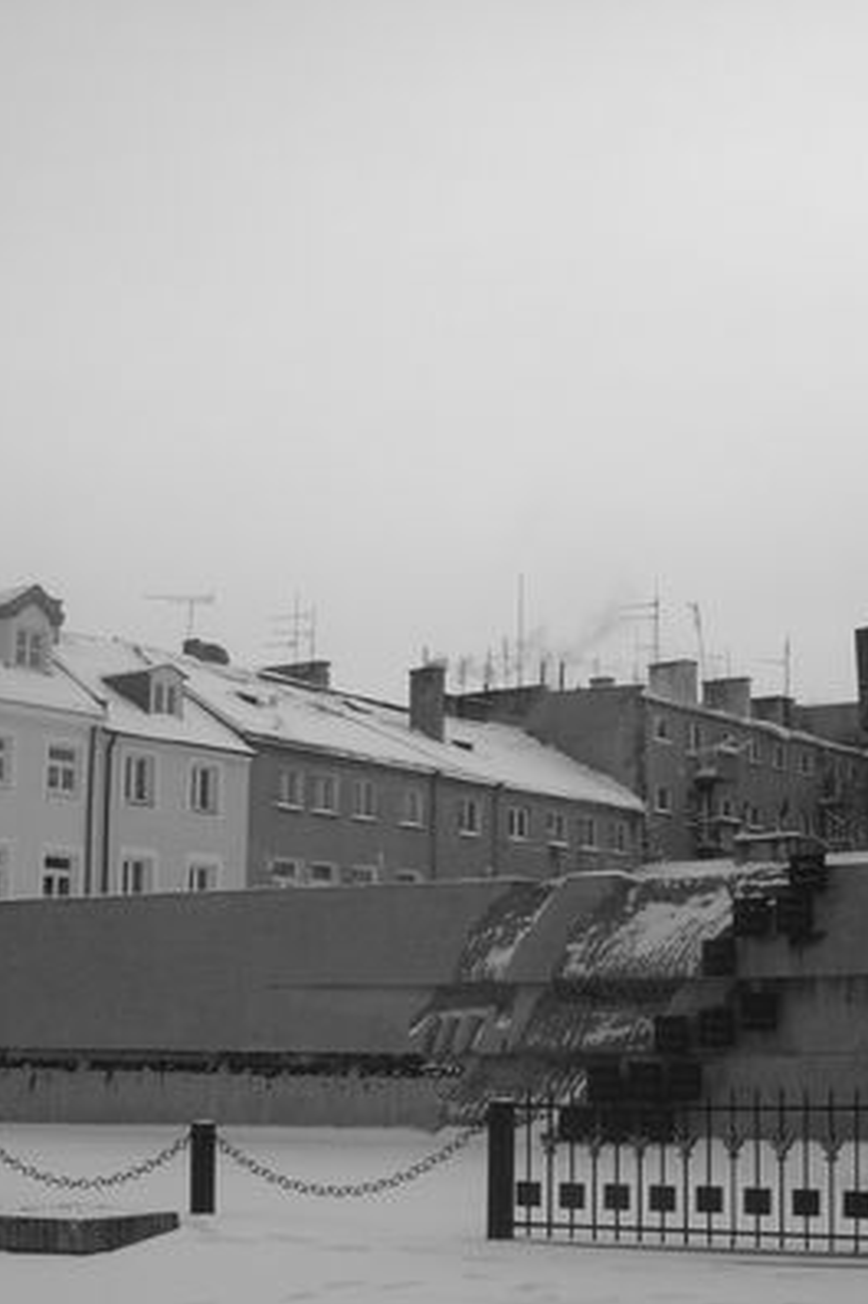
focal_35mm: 53
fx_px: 1918
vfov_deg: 37.5
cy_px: 652
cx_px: 549
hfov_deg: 25.4
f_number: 4.6
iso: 50
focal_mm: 6.3
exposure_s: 1/354
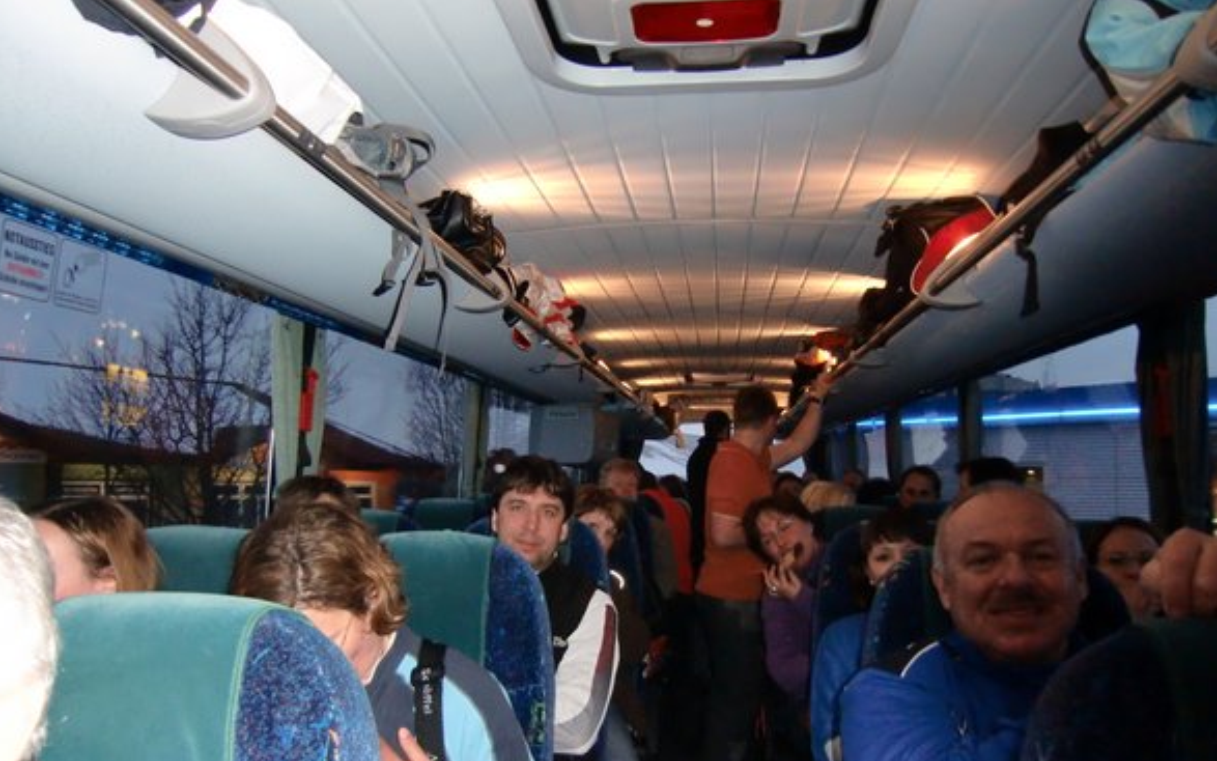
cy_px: 431
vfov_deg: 47.5
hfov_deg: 70.4
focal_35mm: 26
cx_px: 603
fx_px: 862
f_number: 3.2
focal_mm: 4.3
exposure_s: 1/20
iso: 400
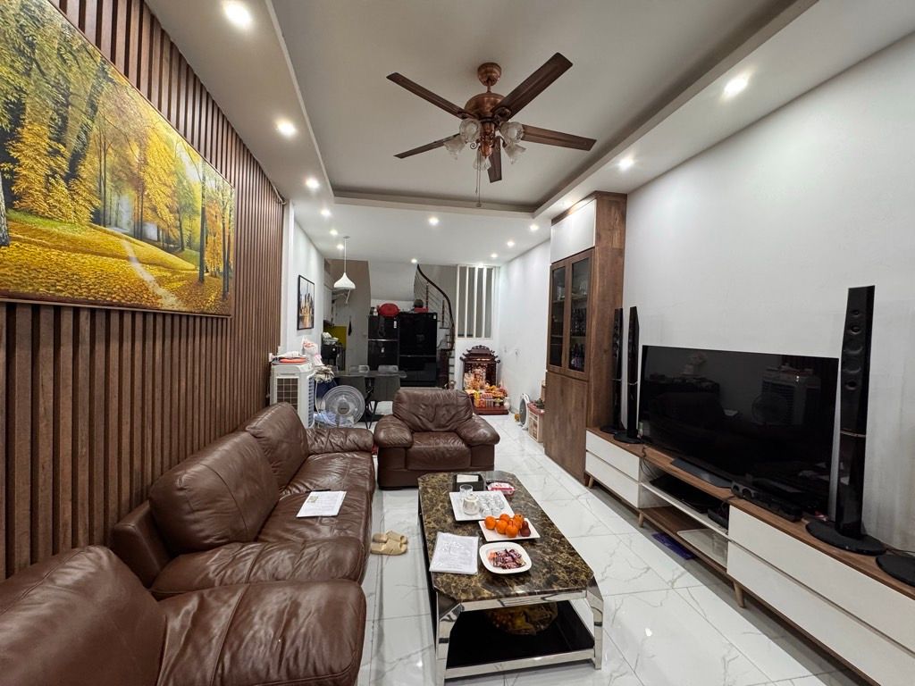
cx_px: 458
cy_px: 343
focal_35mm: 14
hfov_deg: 102.1
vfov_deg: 85.7
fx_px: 370
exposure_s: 1/50
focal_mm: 2.22
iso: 250
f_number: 2.2
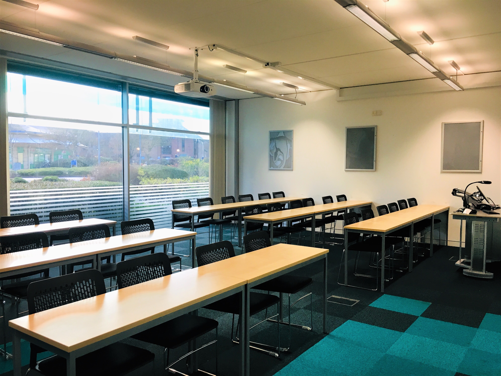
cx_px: 250
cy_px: 188
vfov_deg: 48.2
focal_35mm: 29
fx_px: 420
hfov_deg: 61.7
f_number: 2.2
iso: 50
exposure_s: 1/33
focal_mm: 4.15
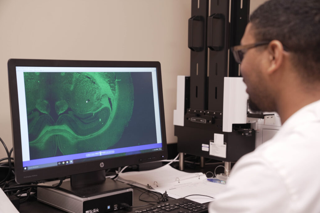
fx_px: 516
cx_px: 160
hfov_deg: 34.5
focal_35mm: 58
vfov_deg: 23.4
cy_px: 106
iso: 800
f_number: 3.5
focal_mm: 58
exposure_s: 1/80
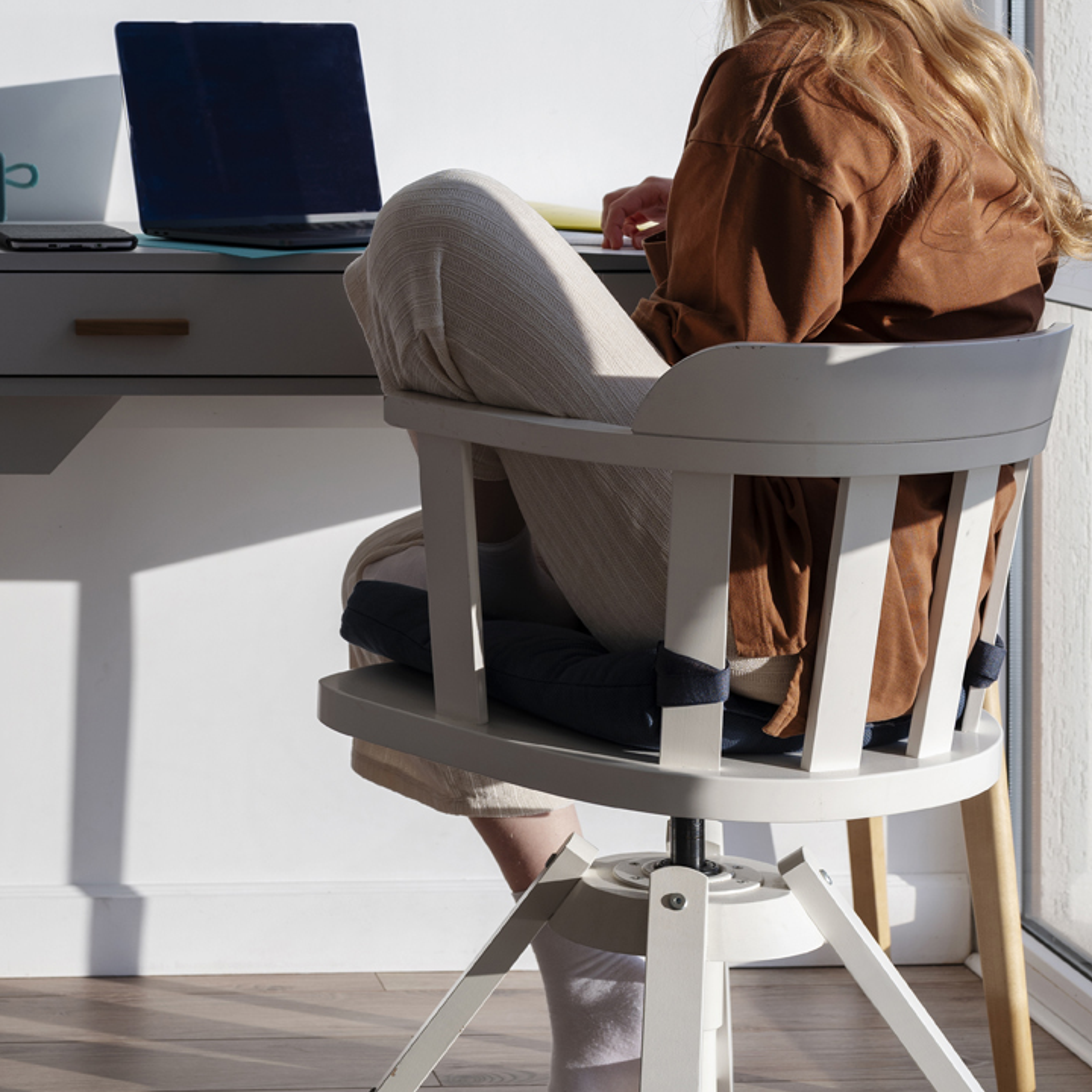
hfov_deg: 20.6
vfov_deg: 20.4
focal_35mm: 84
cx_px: 569
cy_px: 189
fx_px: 2998
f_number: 6.3
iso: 160
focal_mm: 50
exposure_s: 1/320
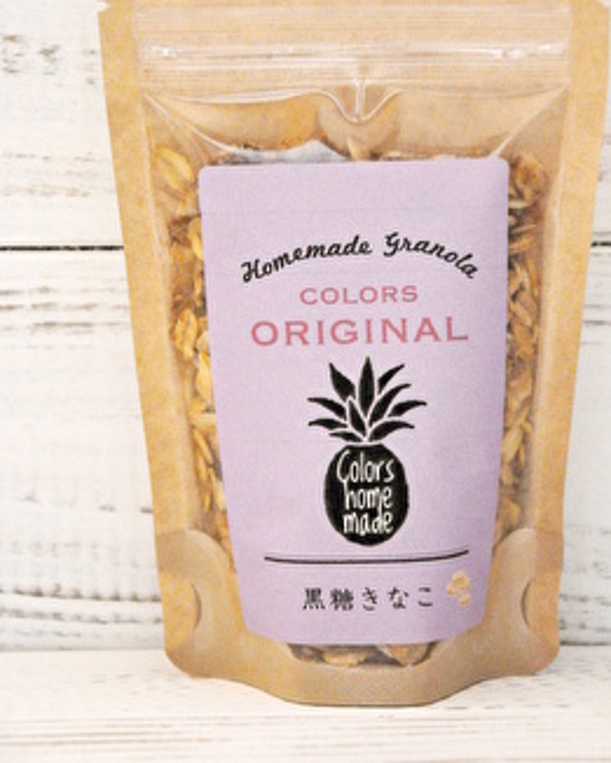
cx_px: 349
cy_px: 281
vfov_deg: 9.4
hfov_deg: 7.6
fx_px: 4624
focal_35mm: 205
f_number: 5.6
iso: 1600
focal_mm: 105
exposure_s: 1/60
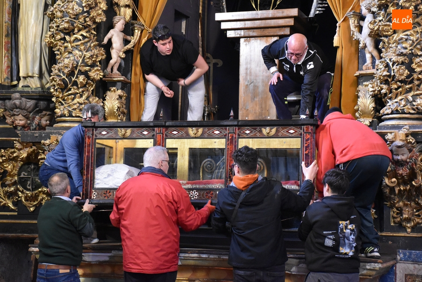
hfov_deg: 26.0
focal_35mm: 78
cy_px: 141
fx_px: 915
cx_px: 211
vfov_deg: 17.5
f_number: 4.8
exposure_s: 1/60
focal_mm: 52
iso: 5000
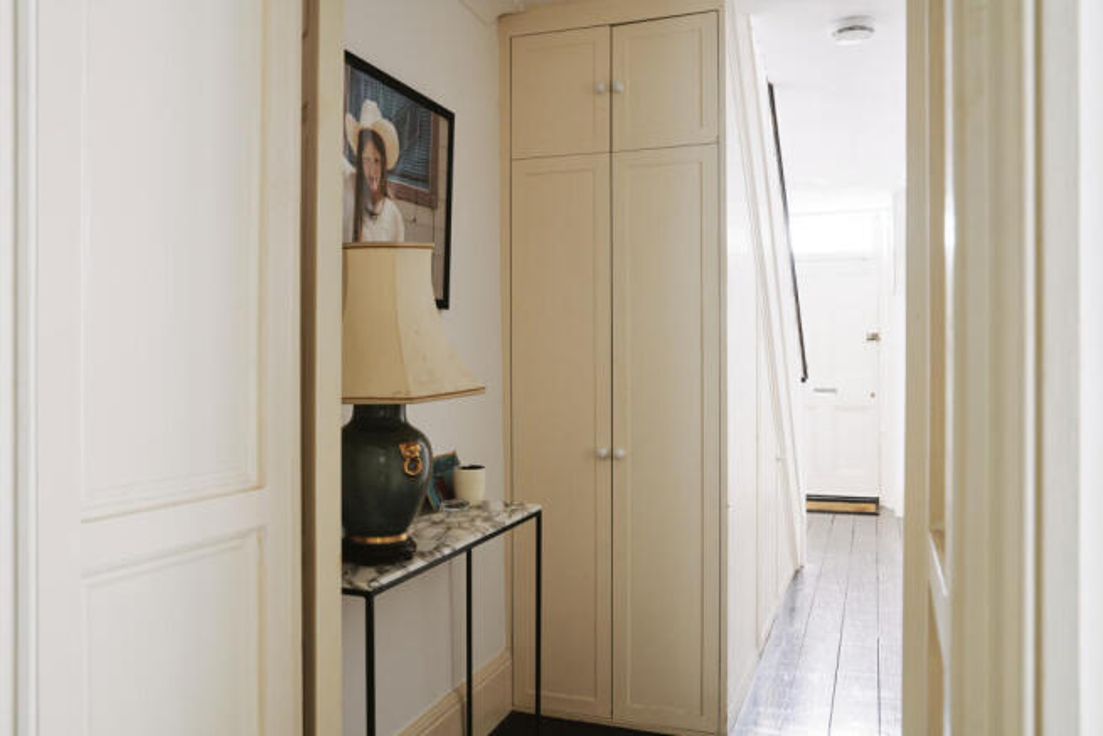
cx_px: 552
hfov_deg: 65.5
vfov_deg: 46.4
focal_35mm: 28
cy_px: 368
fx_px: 858
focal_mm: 28
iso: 100
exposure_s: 6
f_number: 8
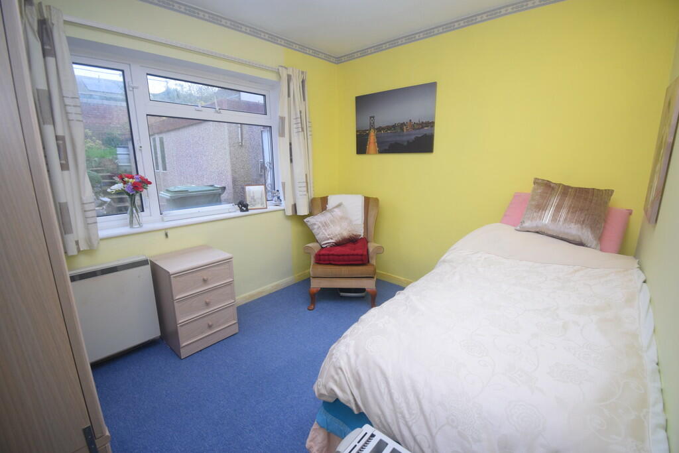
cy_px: 226
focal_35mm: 15
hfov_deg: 100.4
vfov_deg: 77.3
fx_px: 283
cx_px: 340
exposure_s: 1/60
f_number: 4.5
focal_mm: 10
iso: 720
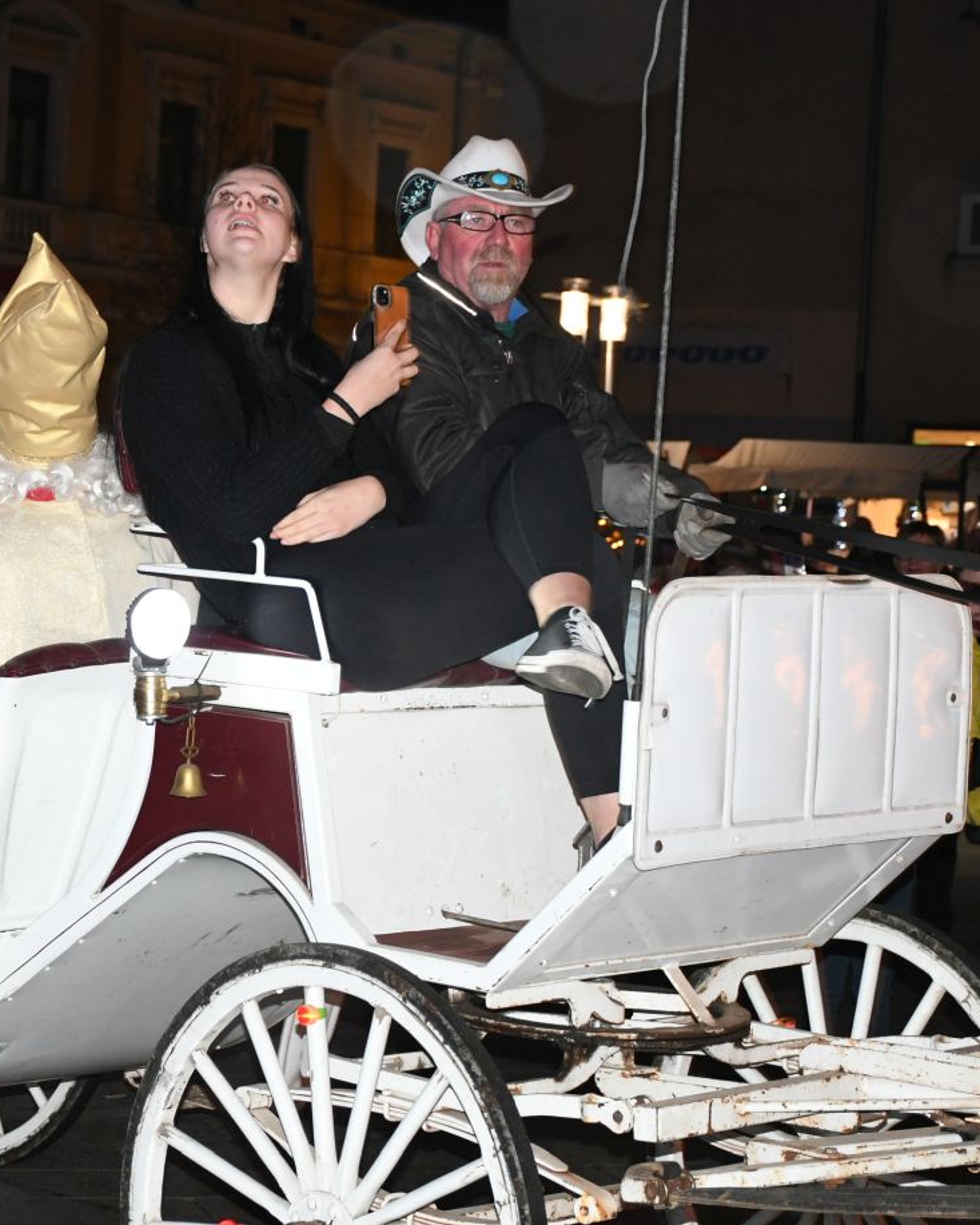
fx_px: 3044
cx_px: 179
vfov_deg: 22.7
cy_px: 592
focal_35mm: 84
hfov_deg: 18.1
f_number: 4.2
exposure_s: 1/80
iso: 2000
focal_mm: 38
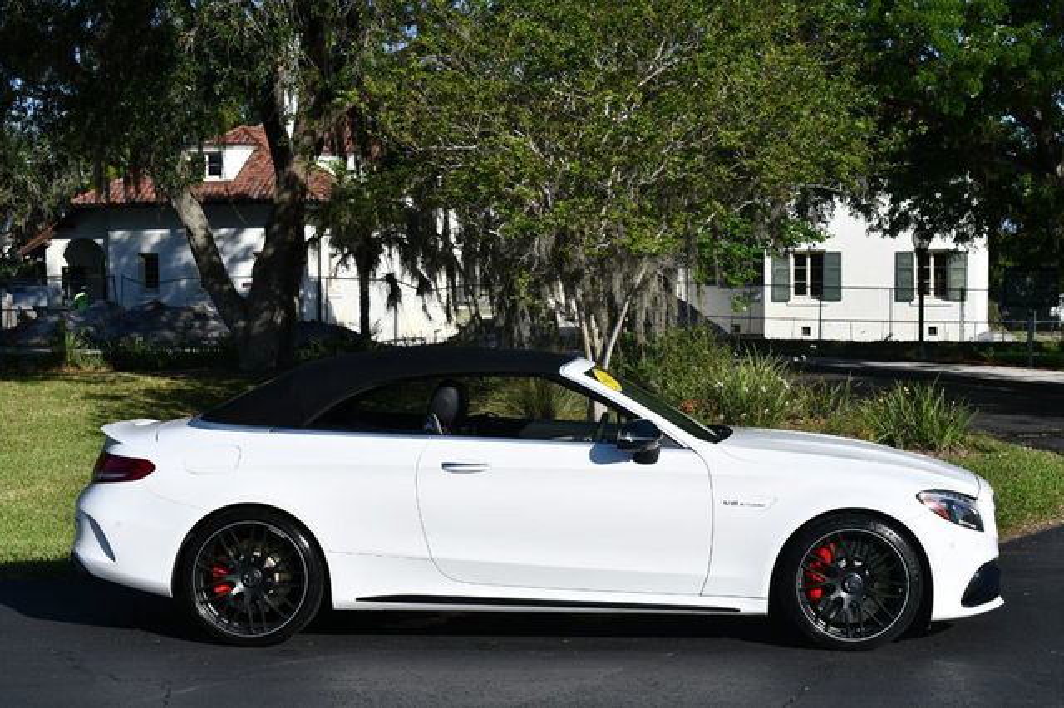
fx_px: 1684
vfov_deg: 23.8
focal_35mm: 57
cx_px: 532
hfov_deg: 35.1
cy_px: 354
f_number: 10
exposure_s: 1/400
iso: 100
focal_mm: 38
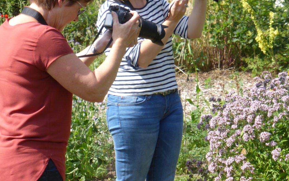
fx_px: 1654
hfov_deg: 10.0
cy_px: 70
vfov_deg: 6.3
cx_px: 108
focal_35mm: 210
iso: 100
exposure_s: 1/250
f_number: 5.4
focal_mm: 23.1
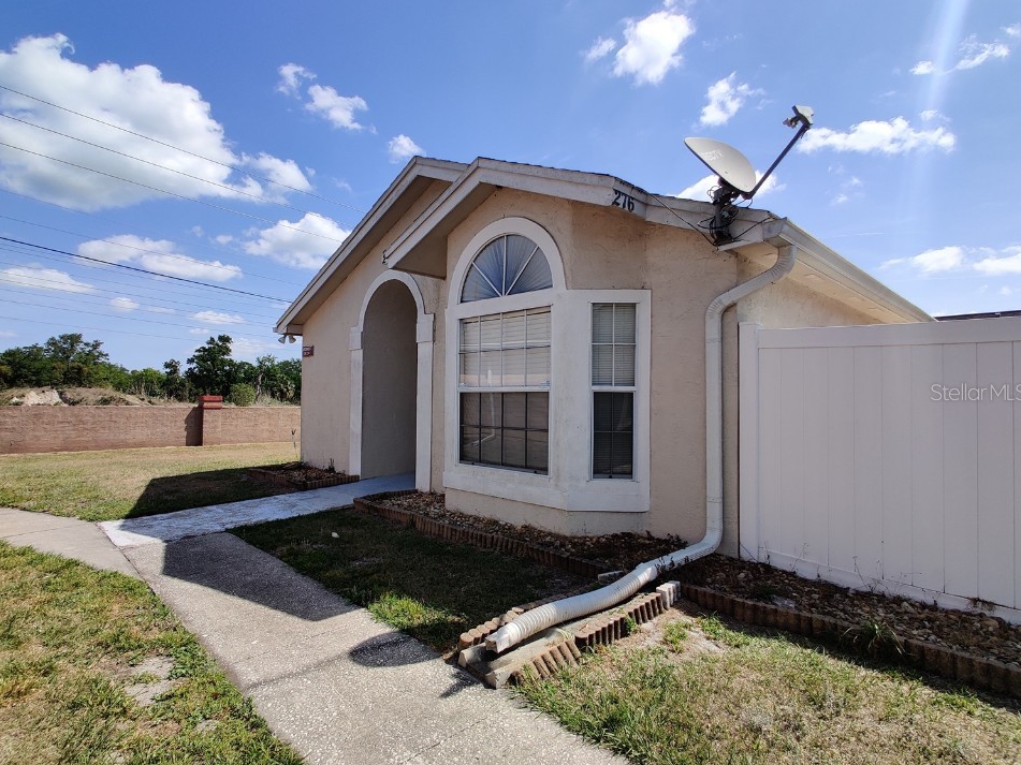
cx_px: 482
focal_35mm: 14
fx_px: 413
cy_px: 392
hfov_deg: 102.0
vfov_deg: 85.6
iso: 125
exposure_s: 1/1475
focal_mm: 2.25
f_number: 2.2
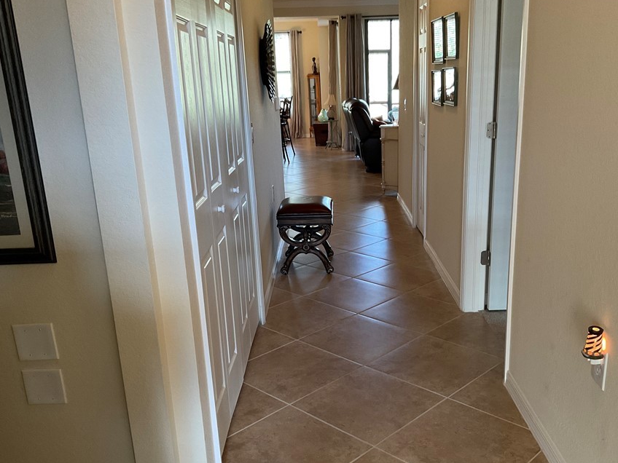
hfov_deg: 52.5
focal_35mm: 35
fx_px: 625
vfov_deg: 40.6
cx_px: 350
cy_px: 272
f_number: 1.8
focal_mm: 3
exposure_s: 1/60
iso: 125
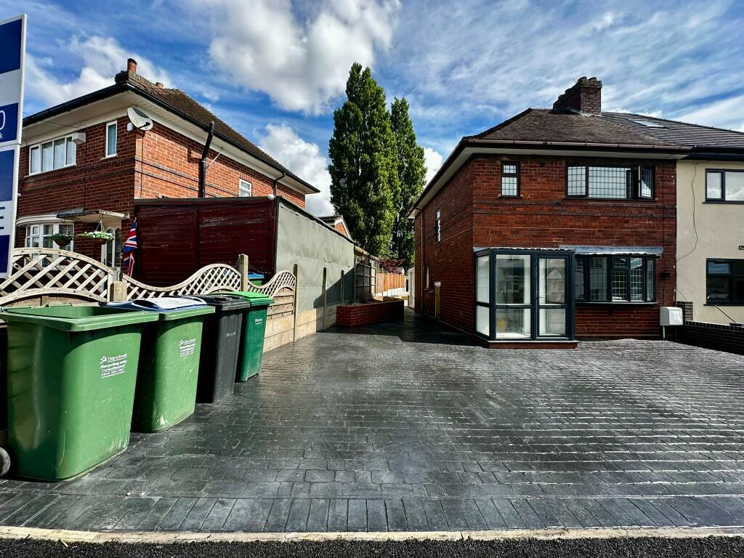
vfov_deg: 85.7
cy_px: 279
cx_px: 372
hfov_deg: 102.1
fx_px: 301
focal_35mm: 14
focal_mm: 2.22
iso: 40
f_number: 2.2
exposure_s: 1/1006
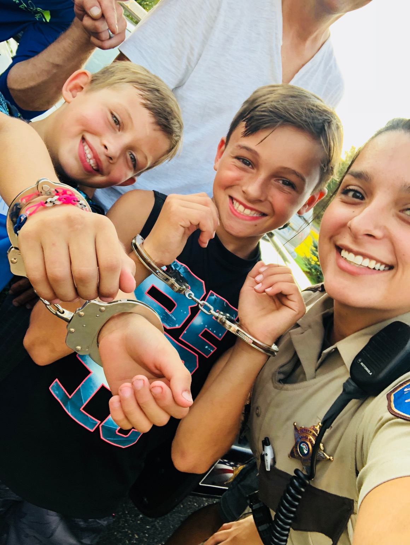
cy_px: 272
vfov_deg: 56.8
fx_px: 505
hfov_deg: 44.2
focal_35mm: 32
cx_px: 205
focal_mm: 2.87
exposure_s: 1/120
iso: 40
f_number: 2.2
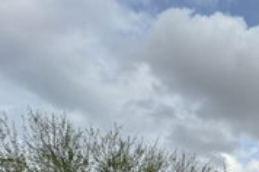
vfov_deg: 24.0
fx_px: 302
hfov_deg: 35.7
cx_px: 316
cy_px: 267
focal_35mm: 42
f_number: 2.2
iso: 50
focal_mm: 2.22
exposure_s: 1/2494
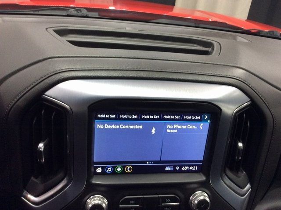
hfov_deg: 56.9
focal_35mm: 32
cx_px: 140
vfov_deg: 44.1
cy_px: 105
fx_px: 259
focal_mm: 3.3
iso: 100
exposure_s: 1/24
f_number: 2.4
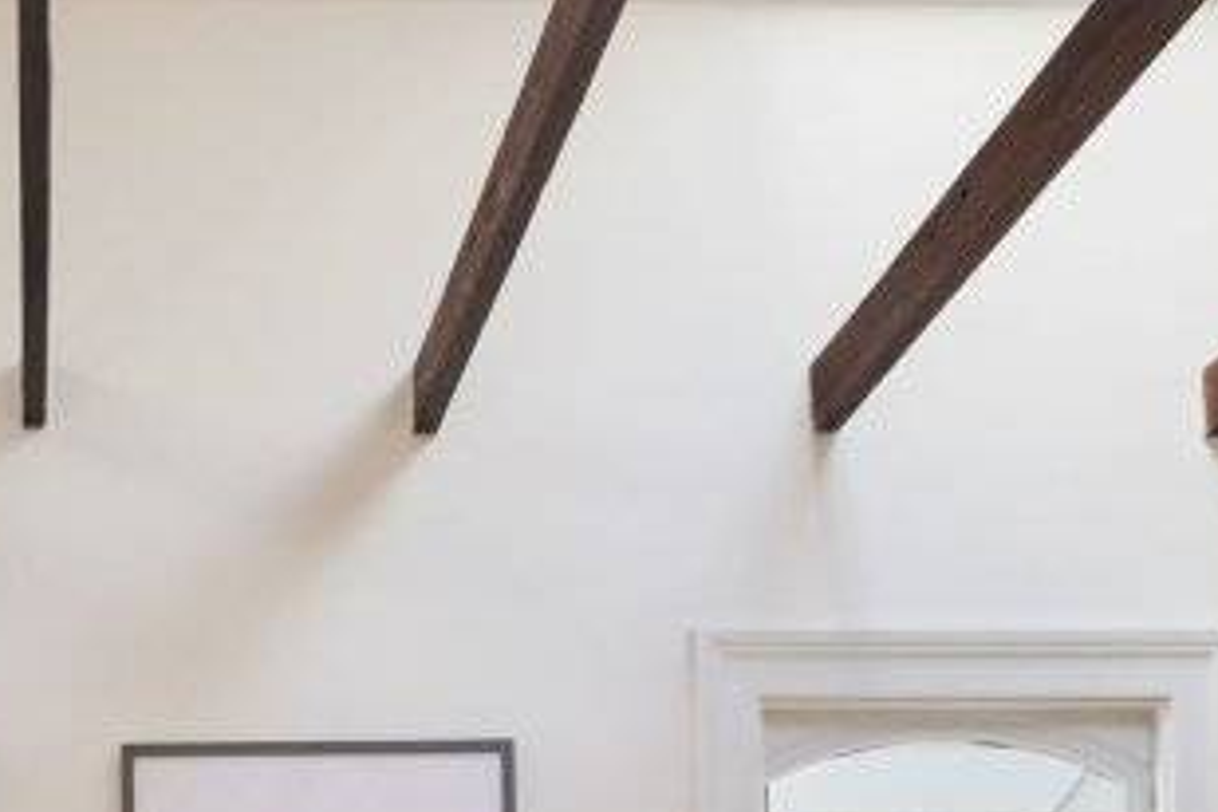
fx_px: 2233
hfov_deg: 28.8
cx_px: 39
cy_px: 1374
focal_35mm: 66
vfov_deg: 17.5
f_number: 11
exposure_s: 1/50
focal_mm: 17
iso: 400
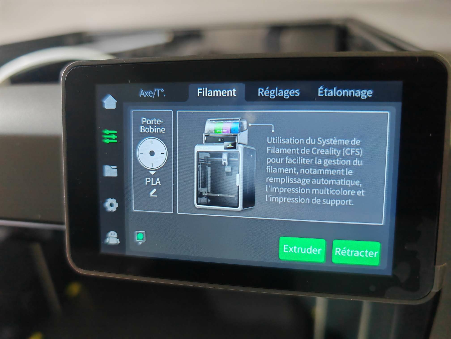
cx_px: 226
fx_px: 352
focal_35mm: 27
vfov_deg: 51.4
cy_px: 170
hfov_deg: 65.3
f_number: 1.6
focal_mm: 7.62
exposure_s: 1/48
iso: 200
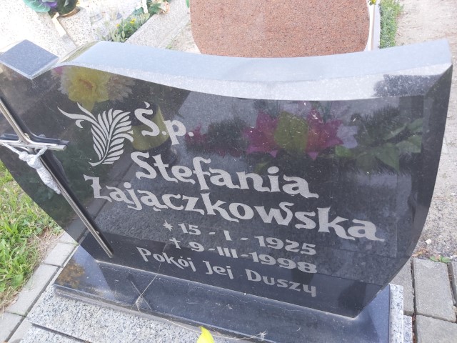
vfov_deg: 53.1
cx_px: 228
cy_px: 172
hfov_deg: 67.3
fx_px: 343
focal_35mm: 26
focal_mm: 3.92
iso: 64
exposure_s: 1/122
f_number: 1.7
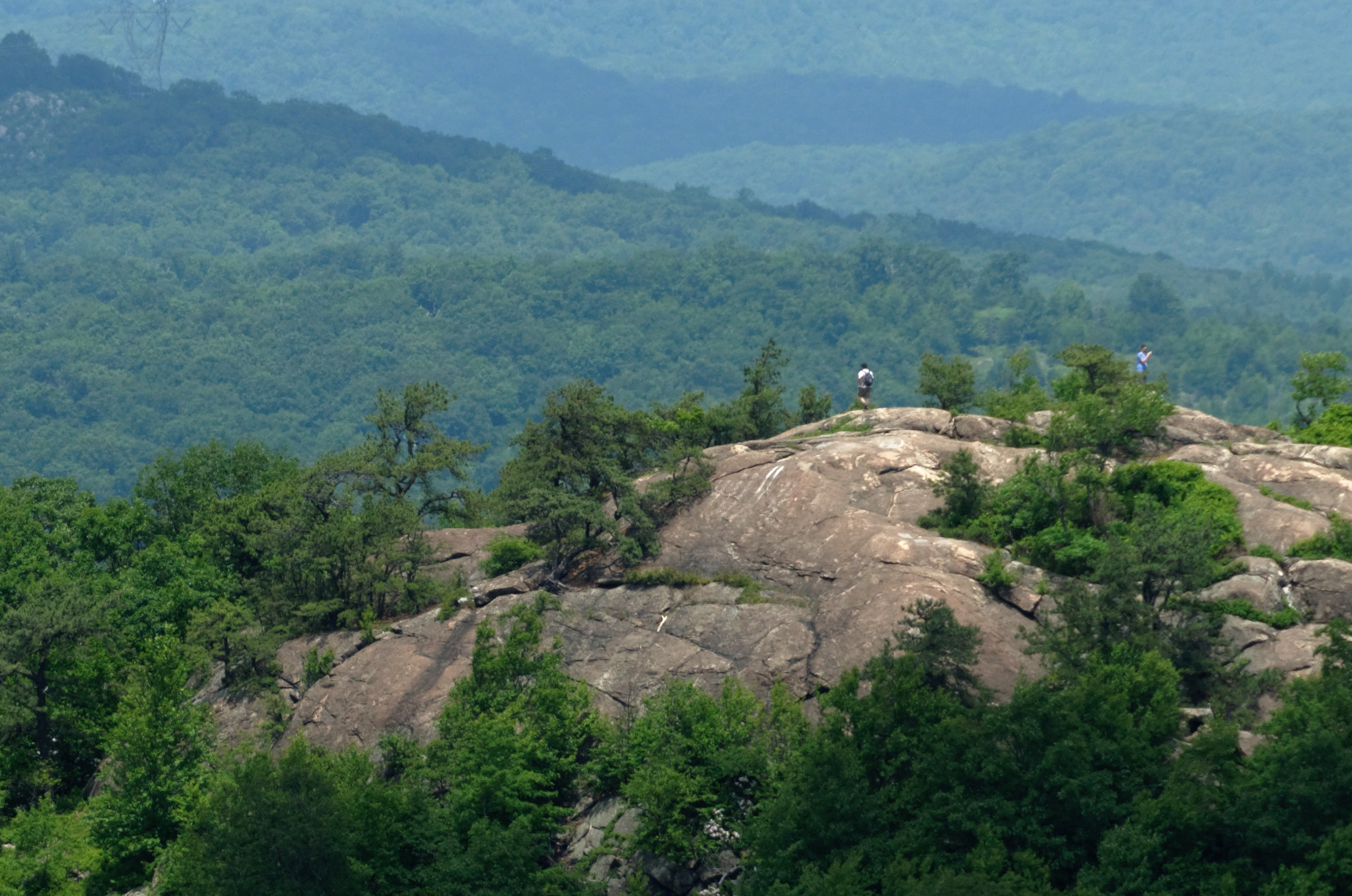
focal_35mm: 717
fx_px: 26873
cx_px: 380
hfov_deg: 2.9
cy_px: 410
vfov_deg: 1.9
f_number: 7.1
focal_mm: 200
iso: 400
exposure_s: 1/800
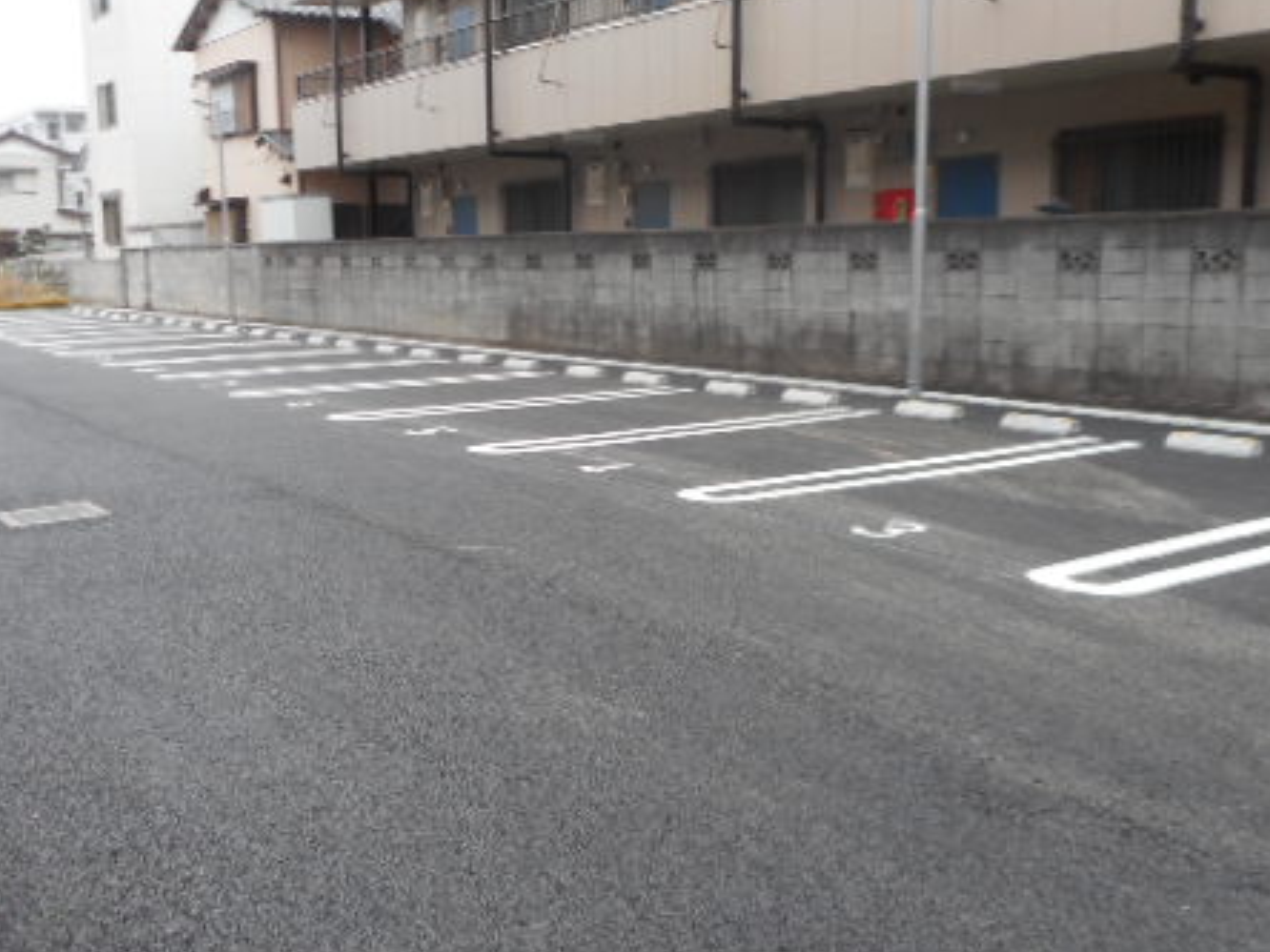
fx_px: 1321
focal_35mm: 36
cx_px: 526
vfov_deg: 39.7
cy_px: 463
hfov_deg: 51.1
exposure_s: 1/30
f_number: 3.7
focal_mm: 4.5
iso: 80
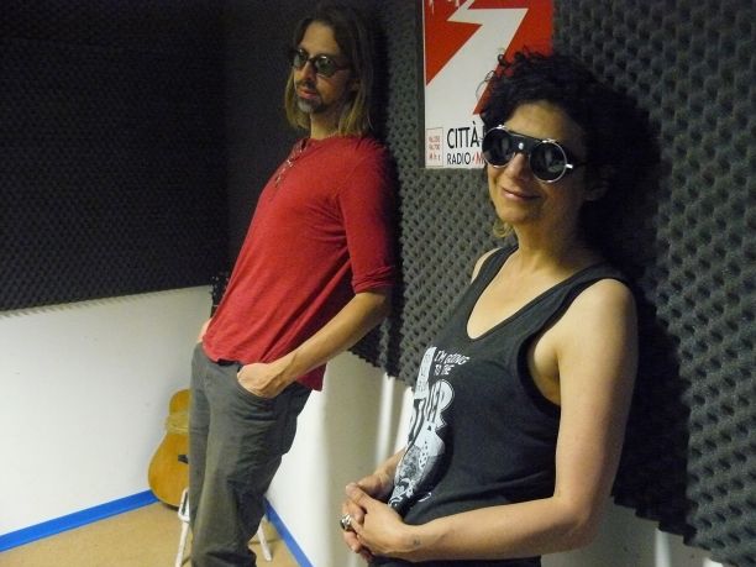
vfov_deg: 39.7
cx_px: 378
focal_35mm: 36
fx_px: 786
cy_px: 284
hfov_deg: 51.4
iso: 800
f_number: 2.8
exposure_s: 1/15
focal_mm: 6
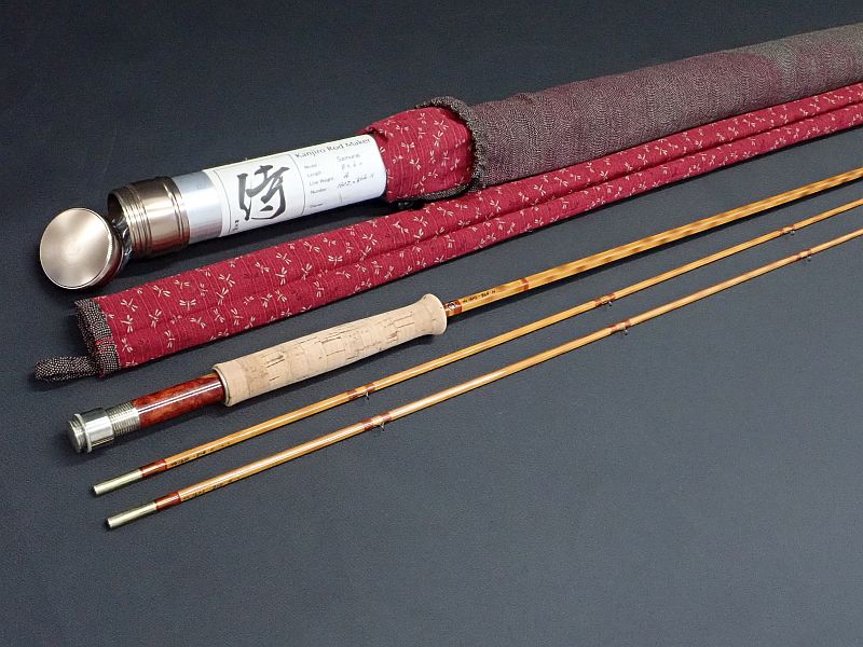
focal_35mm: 38
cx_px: 432
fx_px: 947
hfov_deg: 49.0
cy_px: 324
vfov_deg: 37.7
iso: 1250
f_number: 3.5
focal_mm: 6.86
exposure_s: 1/40
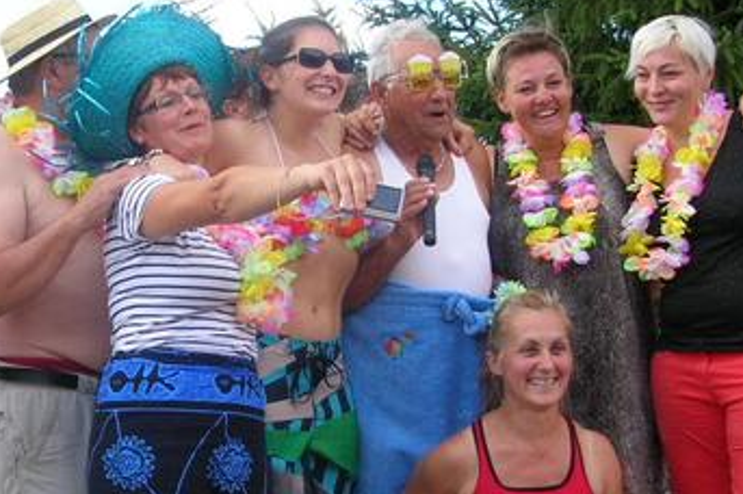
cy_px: 288
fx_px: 1402
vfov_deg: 20.0
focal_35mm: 68
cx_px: 266
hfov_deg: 29.5
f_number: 2.8
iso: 50
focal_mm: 5.8
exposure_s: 1/245
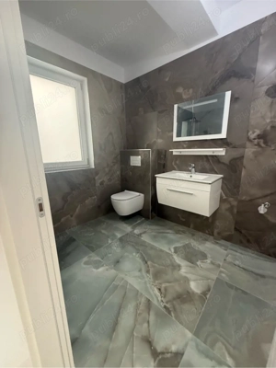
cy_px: 184
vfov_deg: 102.1
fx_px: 149
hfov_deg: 85.7
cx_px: 138
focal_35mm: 14
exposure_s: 1/90
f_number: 2.2
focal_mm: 2.22
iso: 320
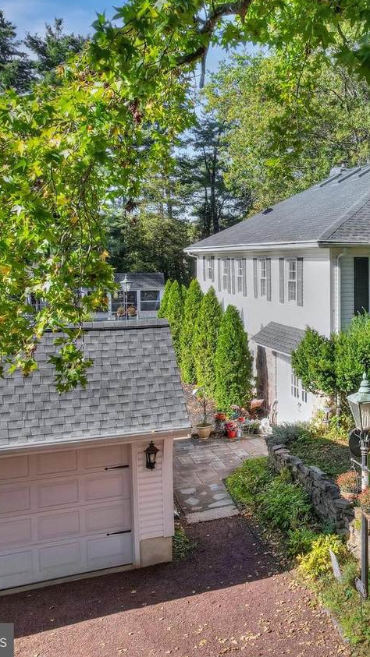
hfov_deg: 30.3
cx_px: 405
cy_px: 326
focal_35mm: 35
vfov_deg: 56.6
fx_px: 611
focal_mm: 8.4
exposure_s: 1/180
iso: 110
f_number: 2.8
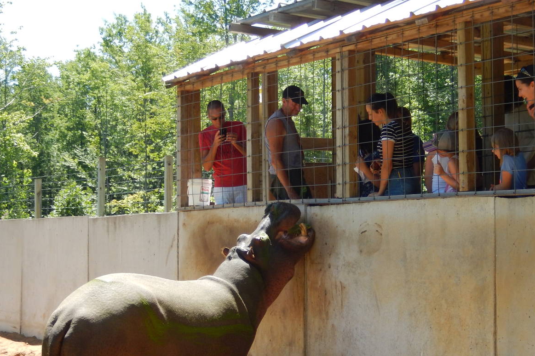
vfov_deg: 16.4
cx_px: 300
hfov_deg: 24.5
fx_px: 1233
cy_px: 246
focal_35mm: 83
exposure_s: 1/250
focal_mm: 10.4
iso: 125
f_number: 4.6
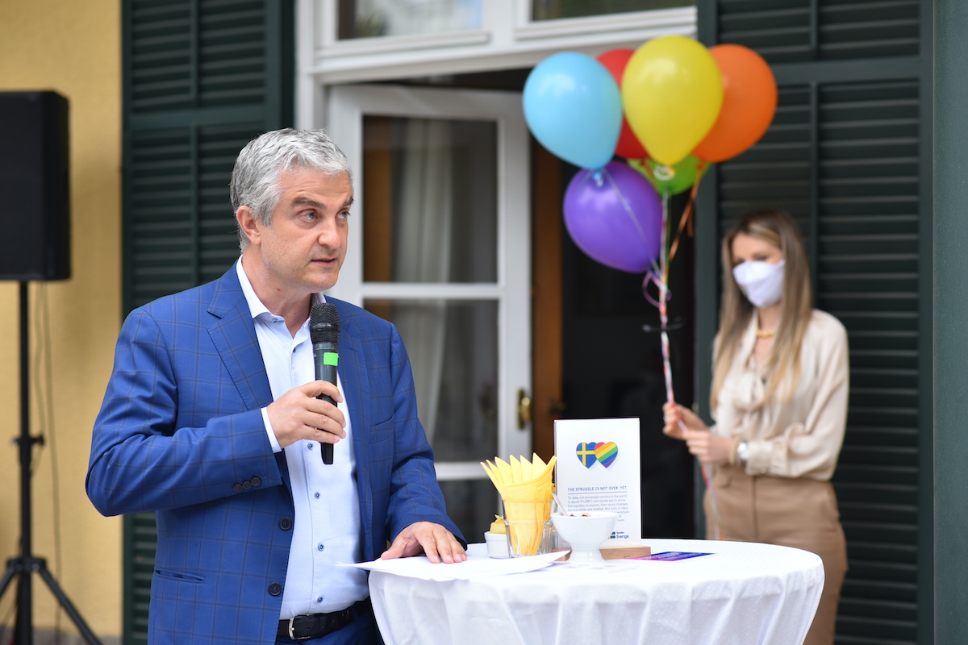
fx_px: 2285
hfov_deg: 23.9
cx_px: 484
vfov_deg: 16.1
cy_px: 322
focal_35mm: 85
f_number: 3.2
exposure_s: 1/500
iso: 160
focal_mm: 85
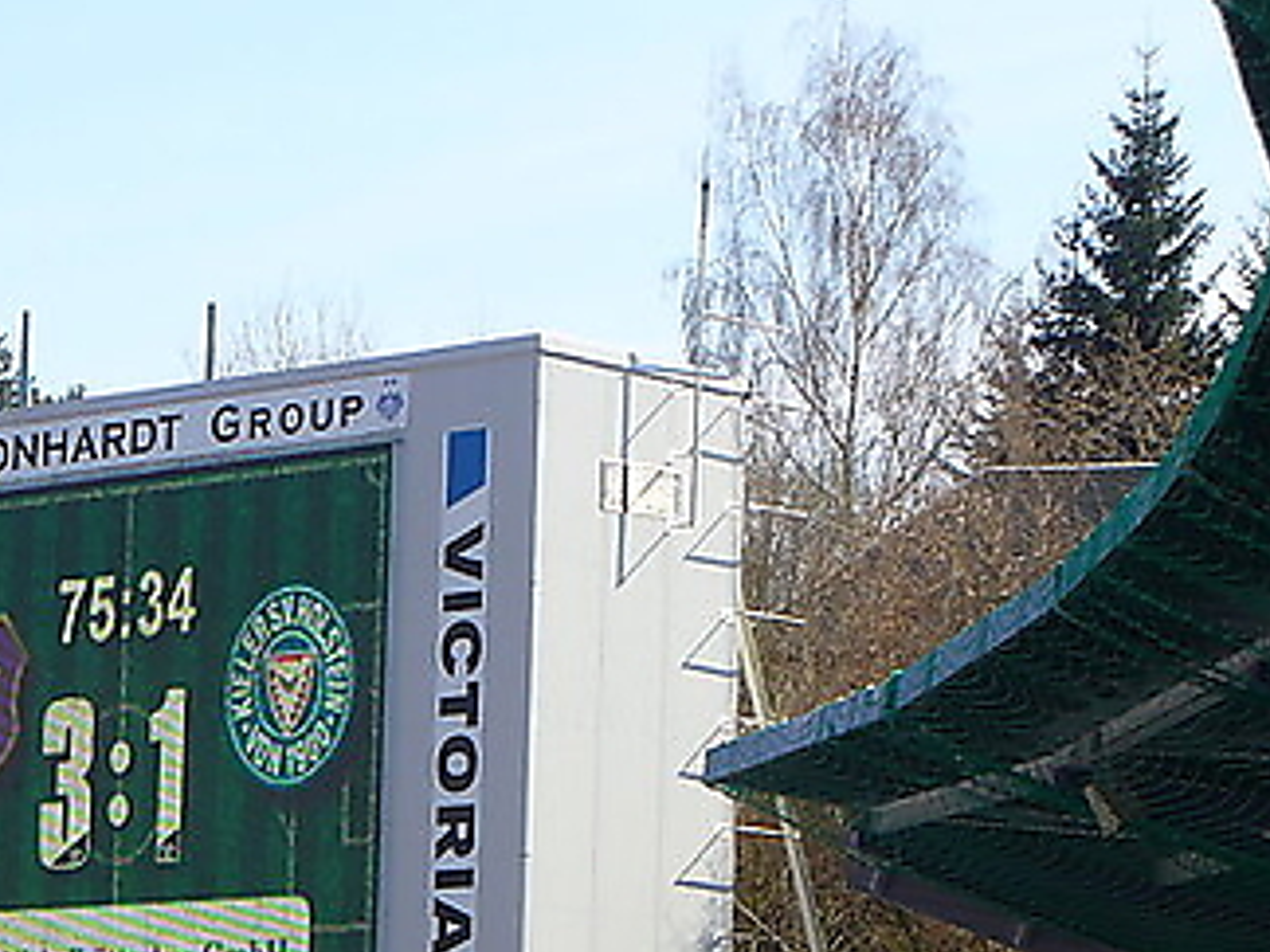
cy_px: 870
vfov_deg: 7.9
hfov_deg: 10.5
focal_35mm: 187
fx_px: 6861
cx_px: 135
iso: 64
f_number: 7
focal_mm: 16.1
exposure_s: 1/125
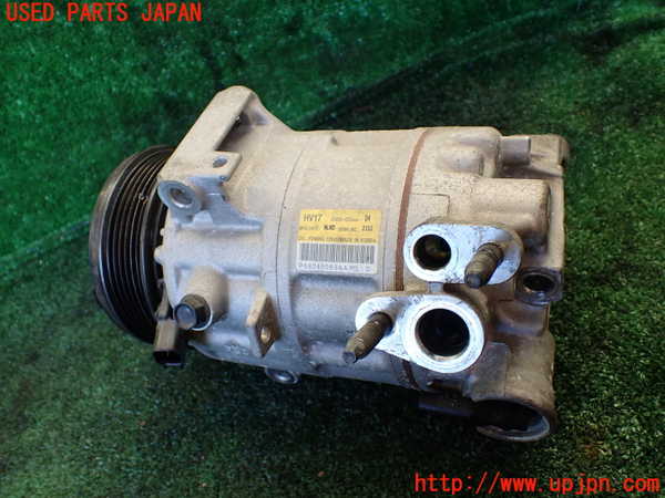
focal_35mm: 30
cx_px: 332
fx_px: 576
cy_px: 249
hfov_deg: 60.0
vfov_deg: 46.8
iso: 160
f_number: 2.3
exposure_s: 1/125
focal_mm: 5.4
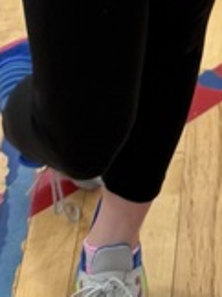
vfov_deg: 10.4
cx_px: 244
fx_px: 1303
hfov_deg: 9.6
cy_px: -512
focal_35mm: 152
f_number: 1.78
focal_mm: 6.76
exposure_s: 1/60
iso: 125
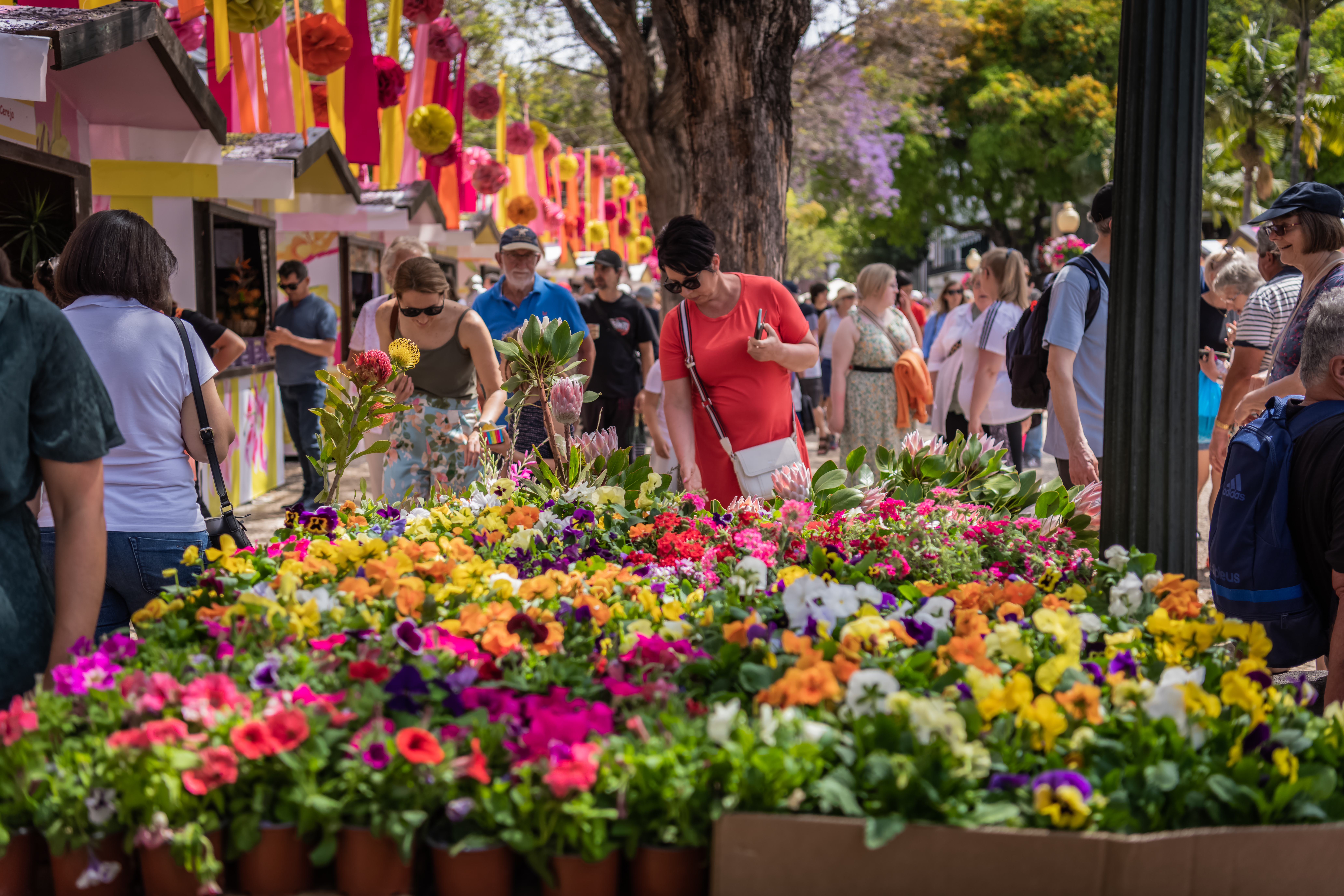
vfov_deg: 29.9
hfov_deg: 43.6
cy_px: 448
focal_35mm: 45
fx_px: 1680
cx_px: 672
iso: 125
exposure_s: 1/1000
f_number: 2.8
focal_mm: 45
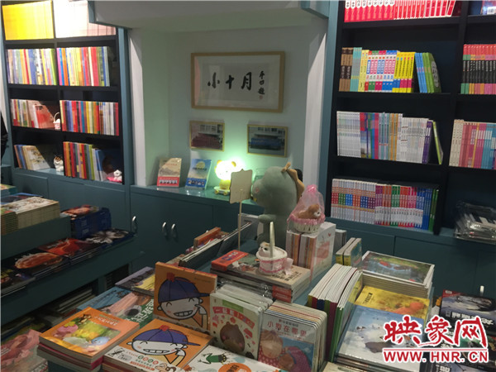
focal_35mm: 29
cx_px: 248
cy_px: 186
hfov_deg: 61.7
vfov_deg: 48.2
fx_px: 416
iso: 125
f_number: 2.2
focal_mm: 4.15
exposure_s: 1/33
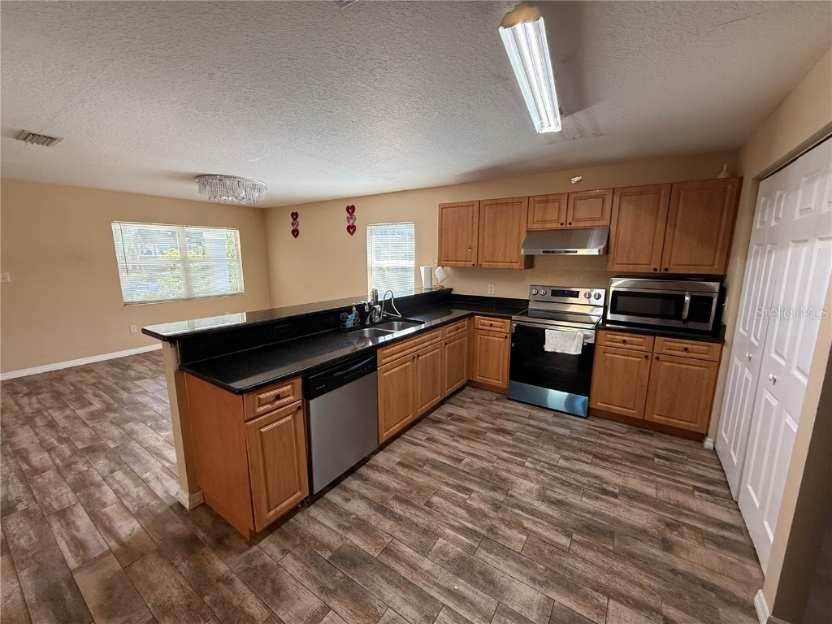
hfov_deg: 102.1
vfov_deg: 85.7
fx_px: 336
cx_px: 416
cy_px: 312
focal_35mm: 14
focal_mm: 2.22
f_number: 2.2
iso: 250
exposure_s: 1/120
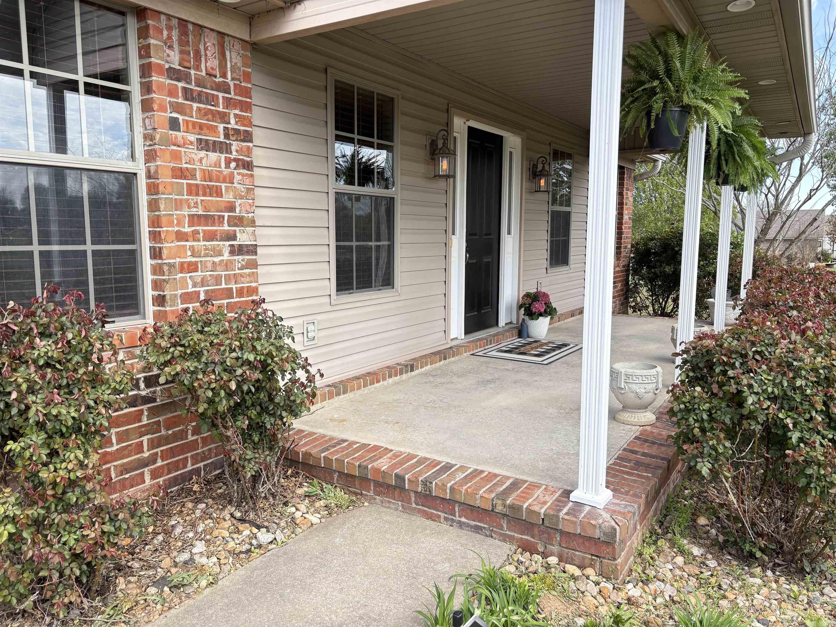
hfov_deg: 67.3
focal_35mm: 26
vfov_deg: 53.1
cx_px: 418
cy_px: 314
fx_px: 628
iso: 50
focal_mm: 5.96
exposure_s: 1/680
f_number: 1.6
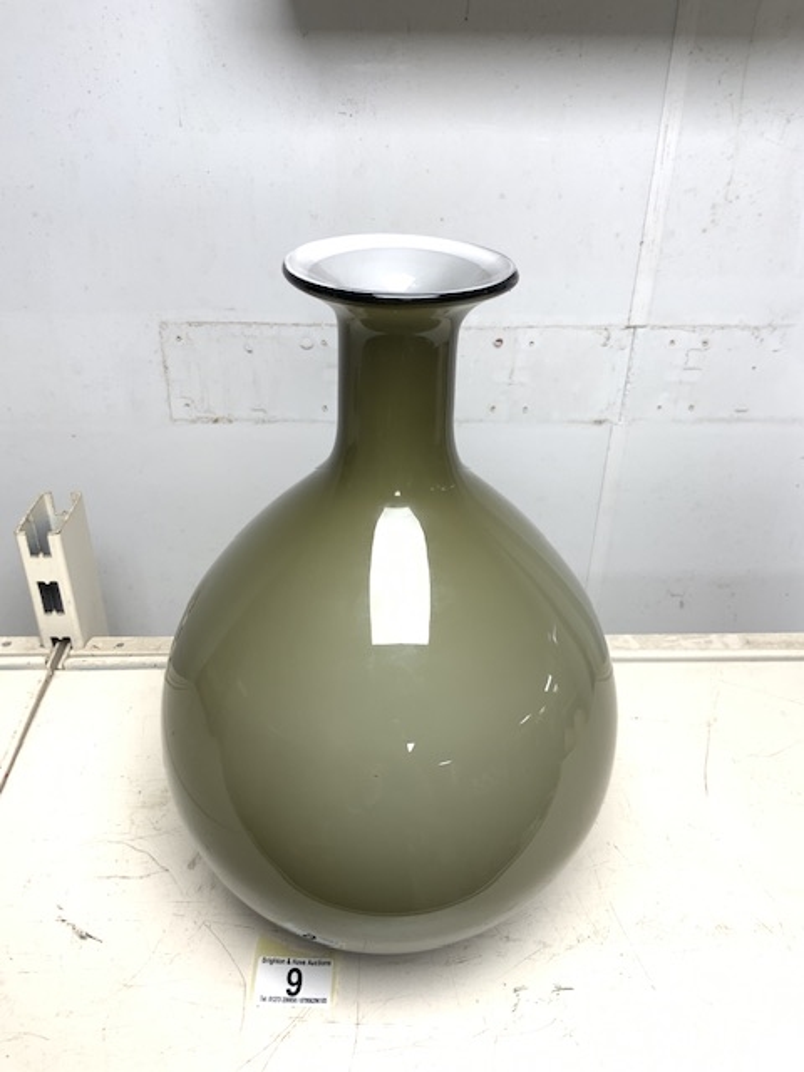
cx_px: 402
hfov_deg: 48.2
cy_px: 536
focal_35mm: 29
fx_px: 898
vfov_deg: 61.7
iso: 64
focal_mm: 3
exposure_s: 1/50
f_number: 1.8
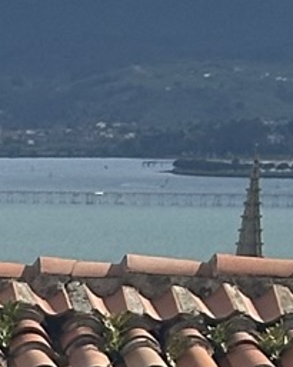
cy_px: 1132
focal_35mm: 374
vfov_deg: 4.9
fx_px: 4061
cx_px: -717
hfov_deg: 4.0
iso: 64
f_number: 1.78
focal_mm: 6.86
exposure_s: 1/5263
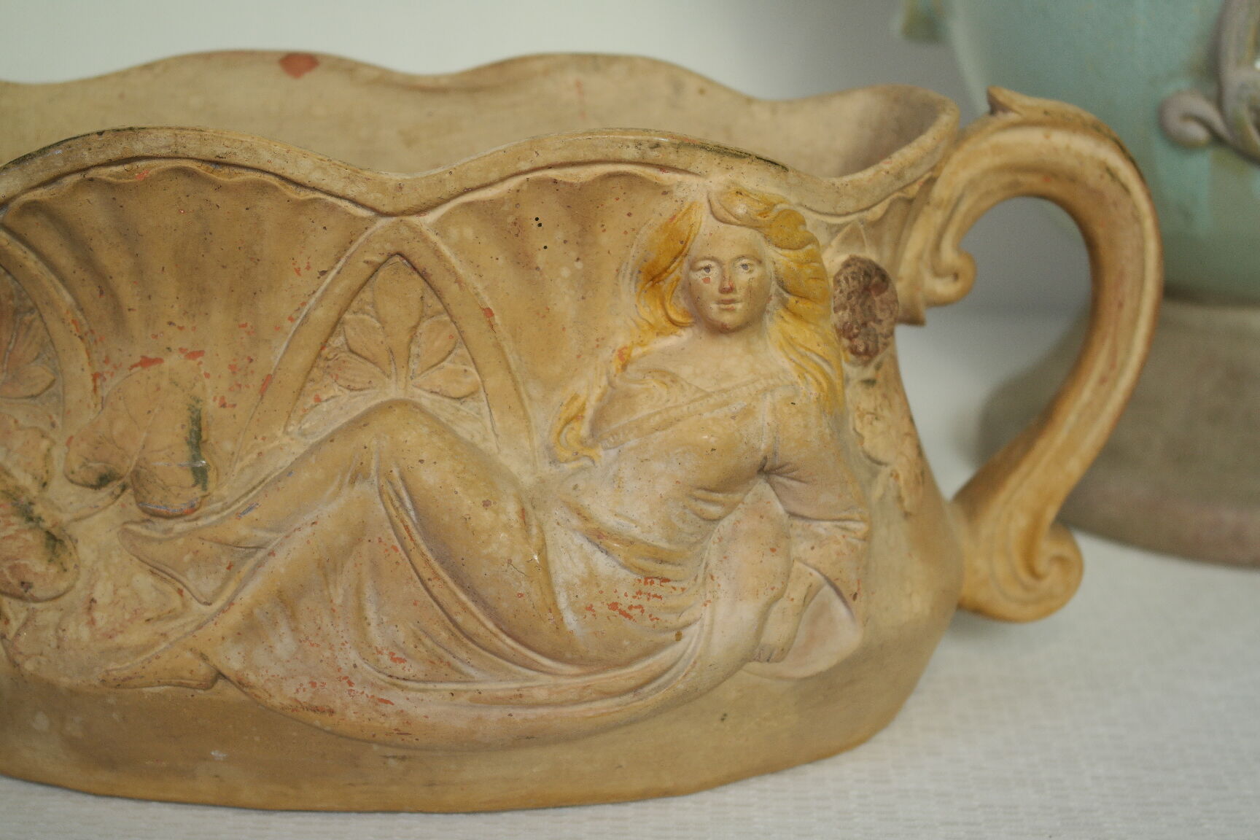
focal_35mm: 69
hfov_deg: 29.2
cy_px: 420
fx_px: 2415
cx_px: 630
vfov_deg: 19.7
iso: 400
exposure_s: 1/30
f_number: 6.3
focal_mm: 45
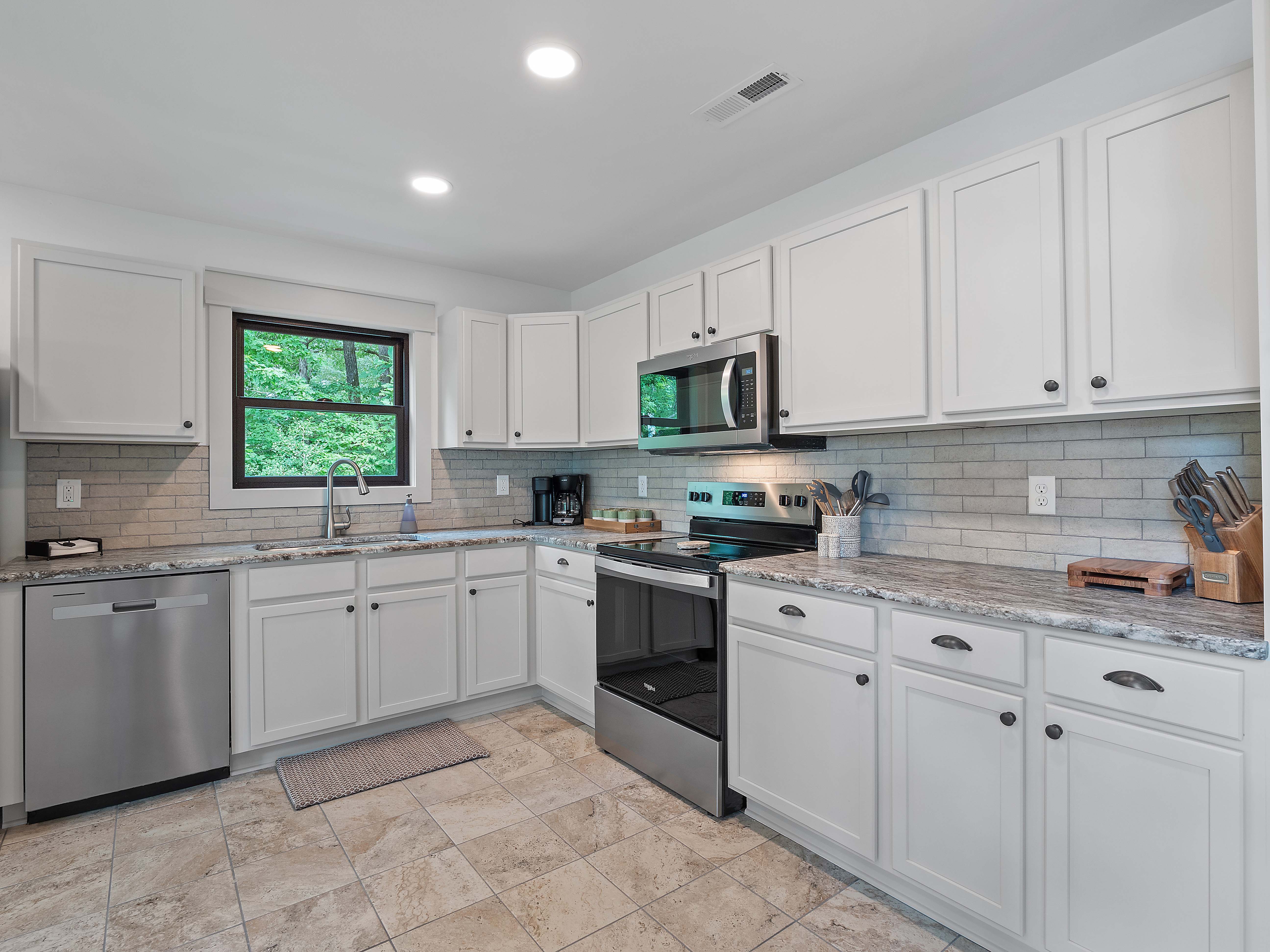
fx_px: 660
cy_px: 476
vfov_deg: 71.6
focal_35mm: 18
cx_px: 635
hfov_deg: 87.8
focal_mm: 9
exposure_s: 1/4
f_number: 5.6
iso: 200
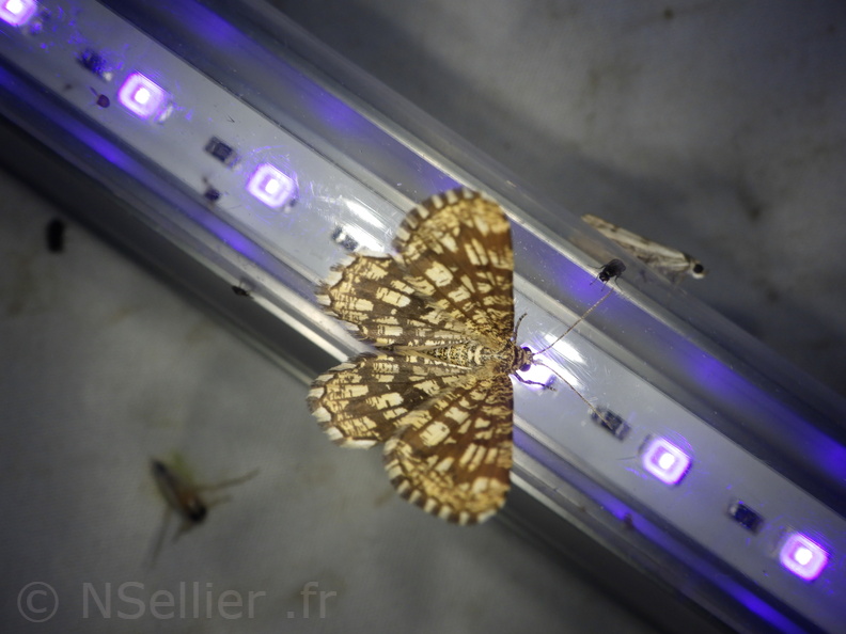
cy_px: 317
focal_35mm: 34
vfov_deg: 41.8
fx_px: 831
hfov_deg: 54.0
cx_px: 423
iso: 125
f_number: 4.6
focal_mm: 6.1
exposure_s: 1/320
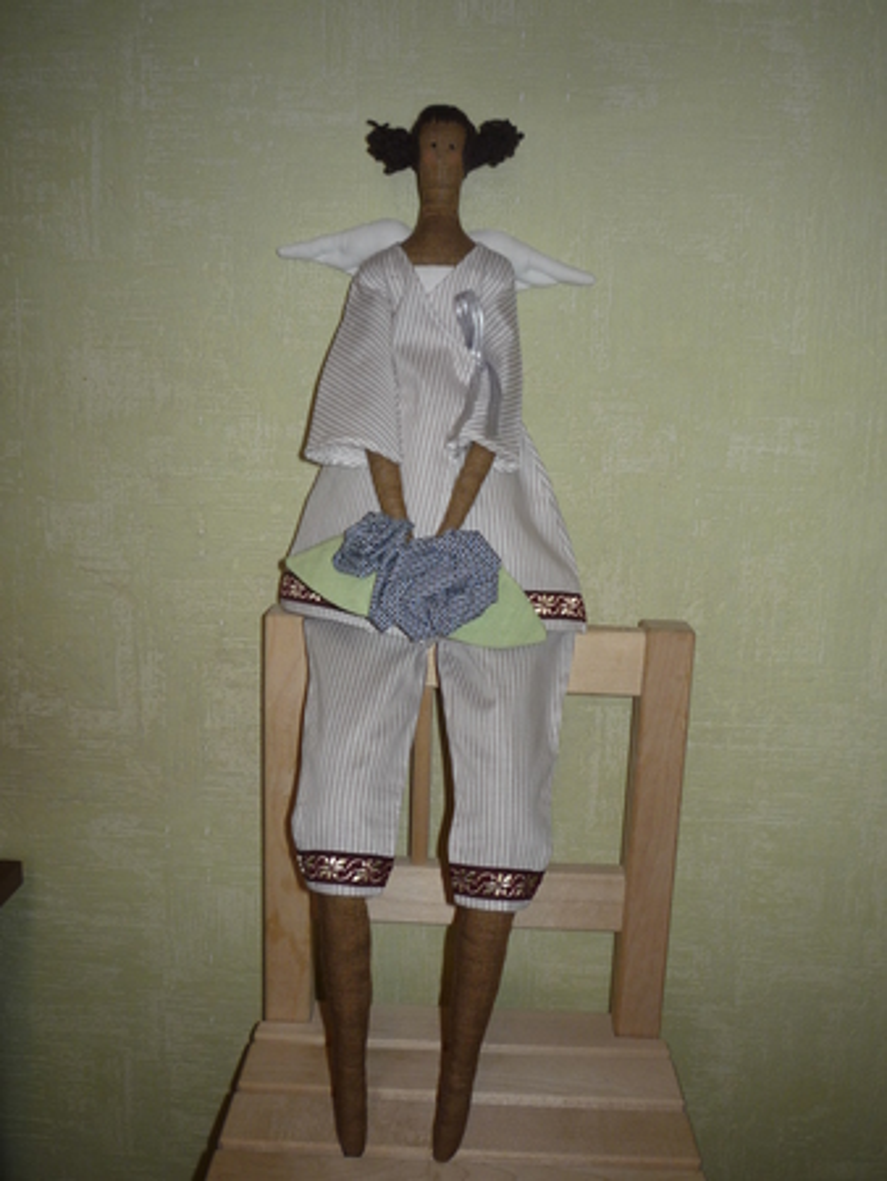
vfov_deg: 56.8
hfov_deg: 44.2
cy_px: 590
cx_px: 444
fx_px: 1092
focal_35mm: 32
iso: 100
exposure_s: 1/30
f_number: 3.3
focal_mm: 5.2
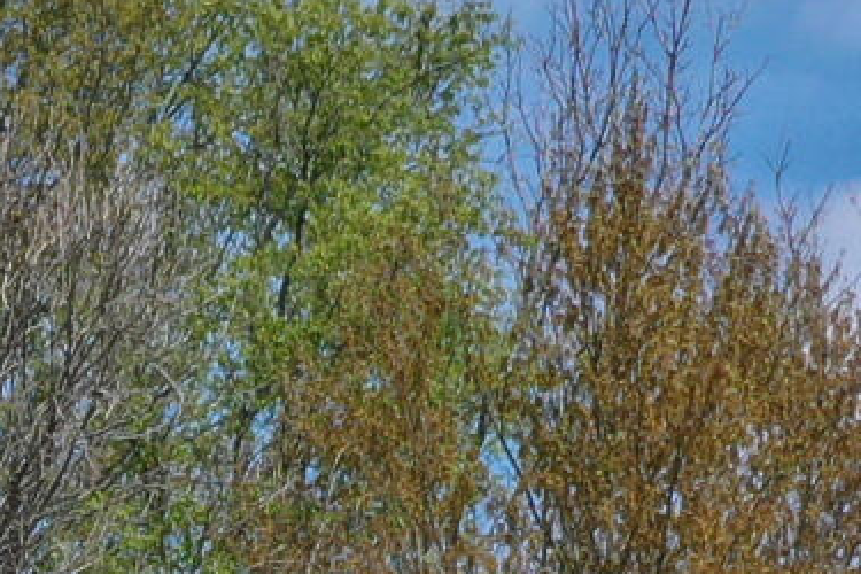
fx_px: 5357
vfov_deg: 5.6
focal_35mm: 224
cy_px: 1998
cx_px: -67
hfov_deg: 9.1
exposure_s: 1/500
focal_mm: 10.26
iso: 100
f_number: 6.3
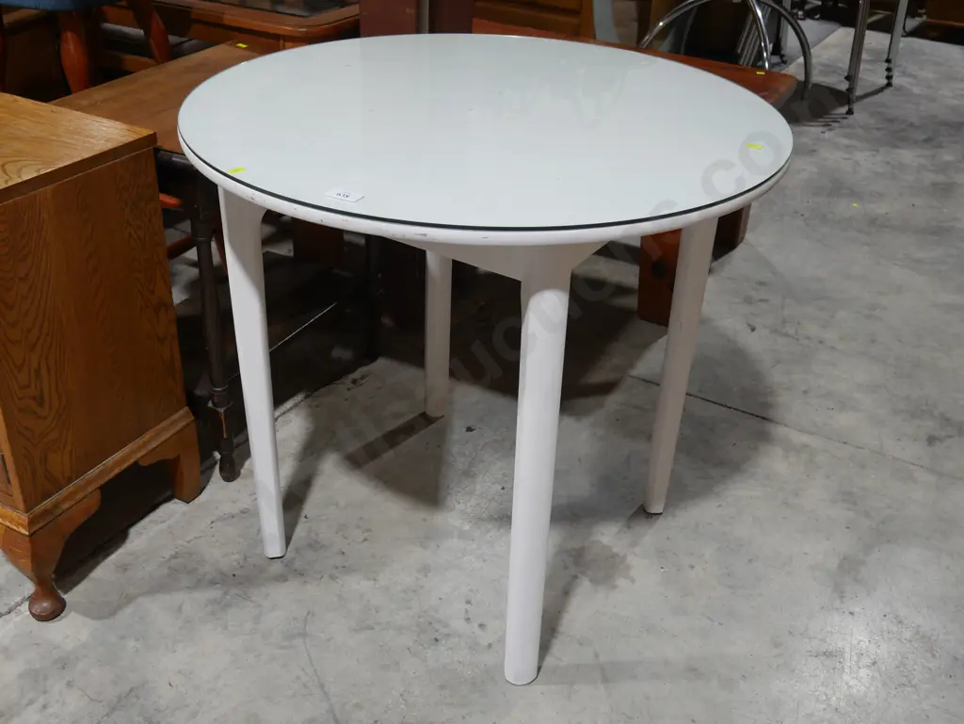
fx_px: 1003
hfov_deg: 51.3
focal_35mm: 36
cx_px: 482
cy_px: 362
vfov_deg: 39.7
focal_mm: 18
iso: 320
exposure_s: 1/60
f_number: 4.5
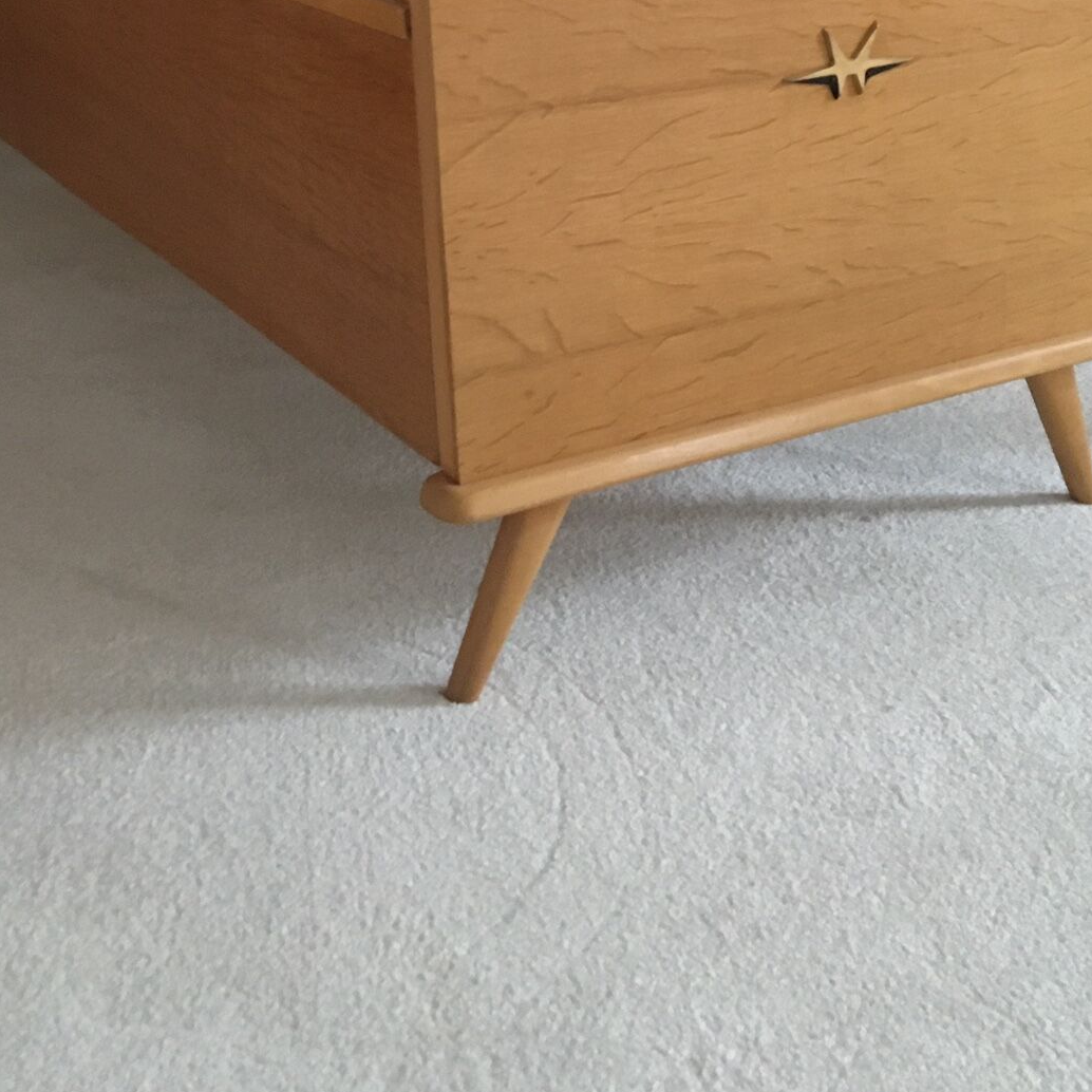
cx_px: 440
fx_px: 1785
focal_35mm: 50
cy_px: 43
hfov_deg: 33.9
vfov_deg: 31.8
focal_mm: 4.15
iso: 400
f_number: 2.2
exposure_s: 1/17
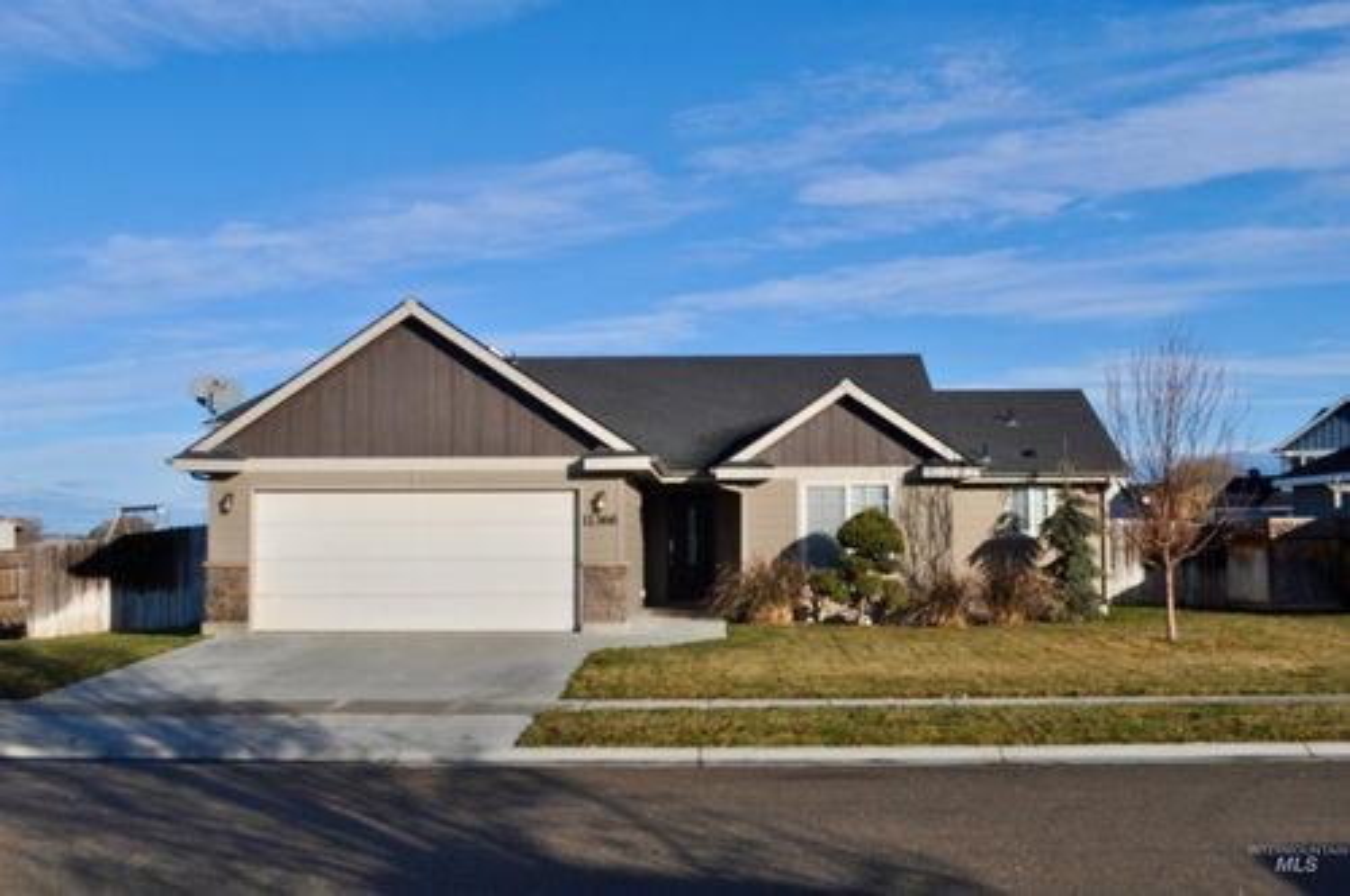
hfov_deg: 49.6
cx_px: 675
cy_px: 448
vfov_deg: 34.1
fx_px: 1461
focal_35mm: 39
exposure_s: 1/500
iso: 200
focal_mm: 26
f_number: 11
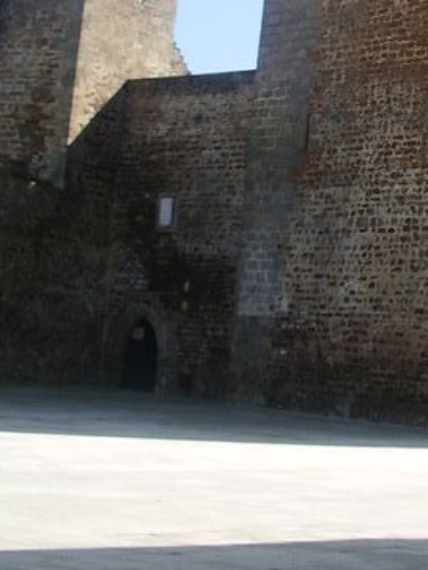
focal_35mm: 99
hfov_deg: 14.4
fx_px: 1630
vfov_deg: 19.3
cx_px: 548
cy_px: -2
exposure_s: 1/250
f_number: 4.3
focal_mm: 5.8
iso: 50
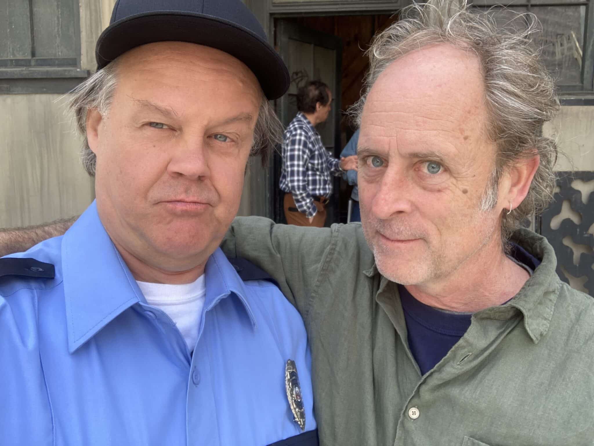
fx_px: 549
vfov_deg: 44.2
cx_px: 297
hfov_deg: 56.8
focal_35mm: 32
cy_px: 223
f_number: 2.2
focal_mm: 2.87
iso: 20
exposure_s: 1/159
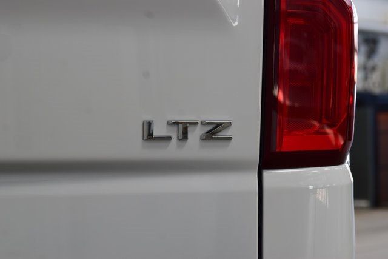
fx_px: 1132
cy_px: 130
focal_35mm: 105
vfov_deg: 13.0
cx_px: 194
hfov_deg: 19.5
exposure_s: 1/30
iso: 500
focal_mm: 70
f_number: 7.1
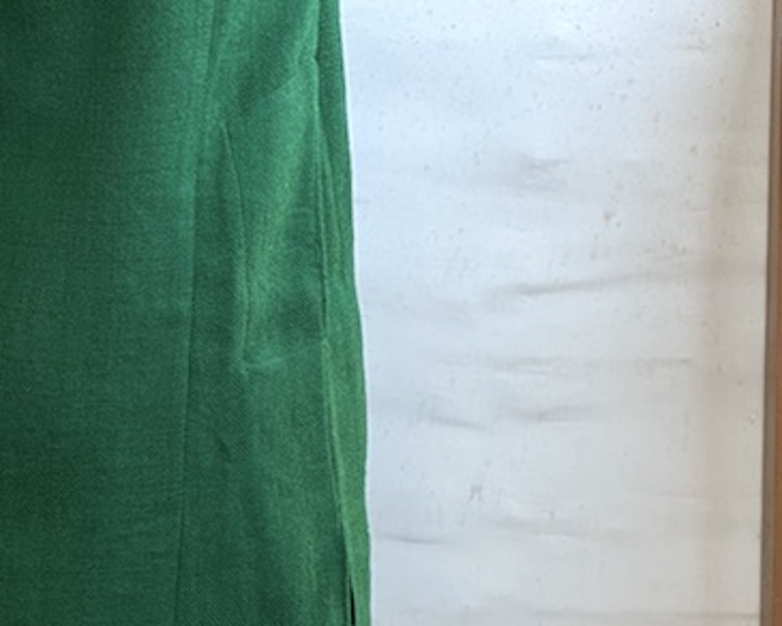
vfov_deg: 7.5
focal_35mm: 205
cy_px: 90
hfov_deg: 9.4
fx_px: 4745
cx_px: 119
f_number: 2.8
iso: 80
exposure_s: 1/99
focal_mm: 9
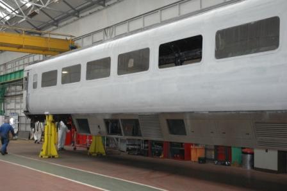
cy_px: 96
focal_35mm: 52
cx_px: 144
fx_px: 418
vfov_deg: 25.7
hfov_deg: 37.9
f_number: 4.2
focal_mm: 35
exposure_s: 1/60
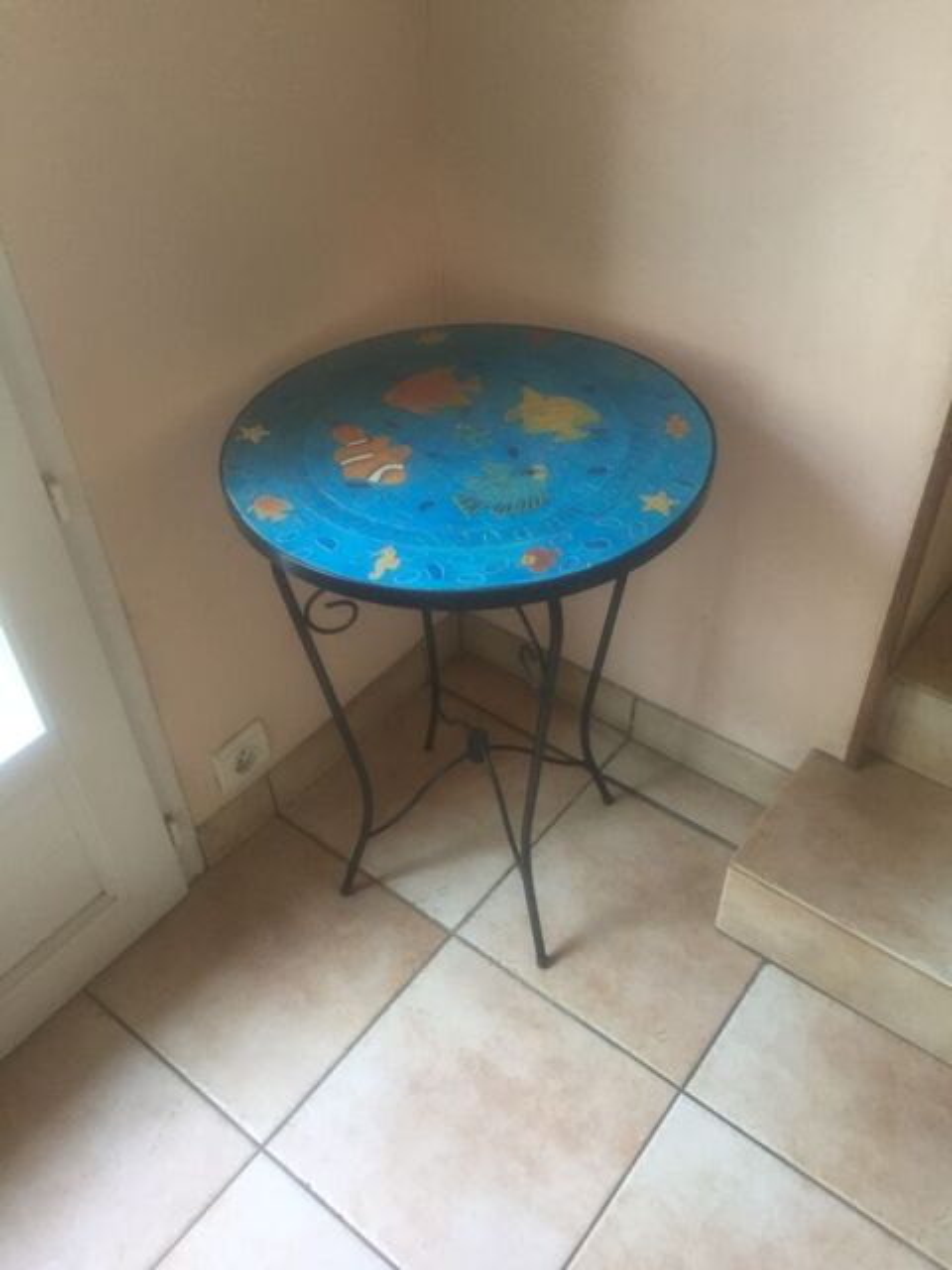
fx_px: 1063
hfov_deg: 48.2
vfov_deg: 61.7
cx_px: 476
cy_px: 635
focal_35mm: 29
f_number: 2.2
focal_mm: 4.15
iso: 160
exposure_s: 1/33
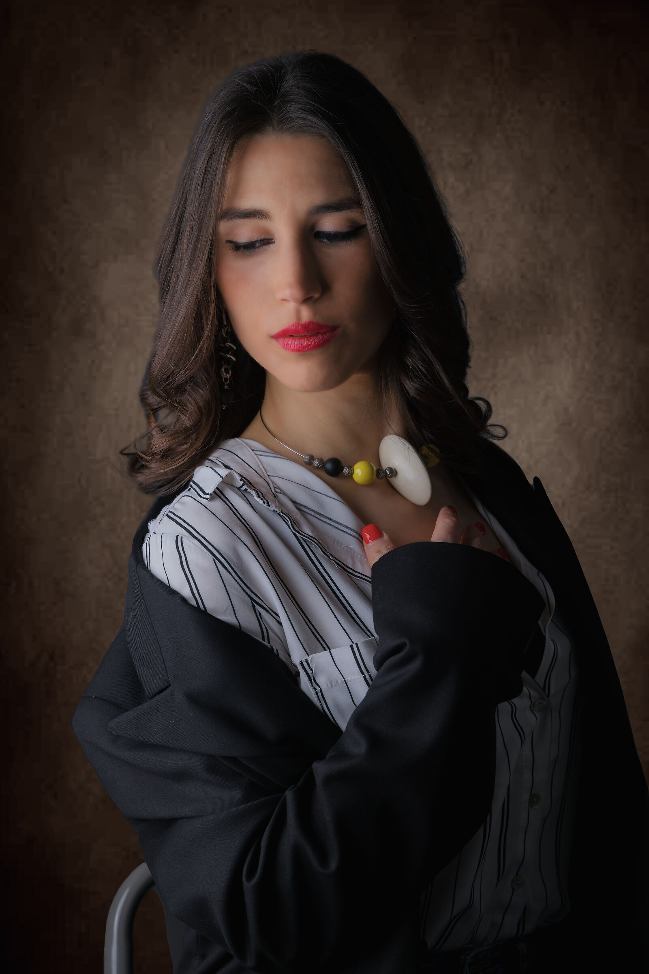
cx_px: 324
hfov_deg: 18.2
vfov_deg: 27.0
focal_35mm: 75
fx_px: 2027
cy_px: 487
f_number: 6.3
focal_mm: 75
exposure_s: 1/125
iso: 250
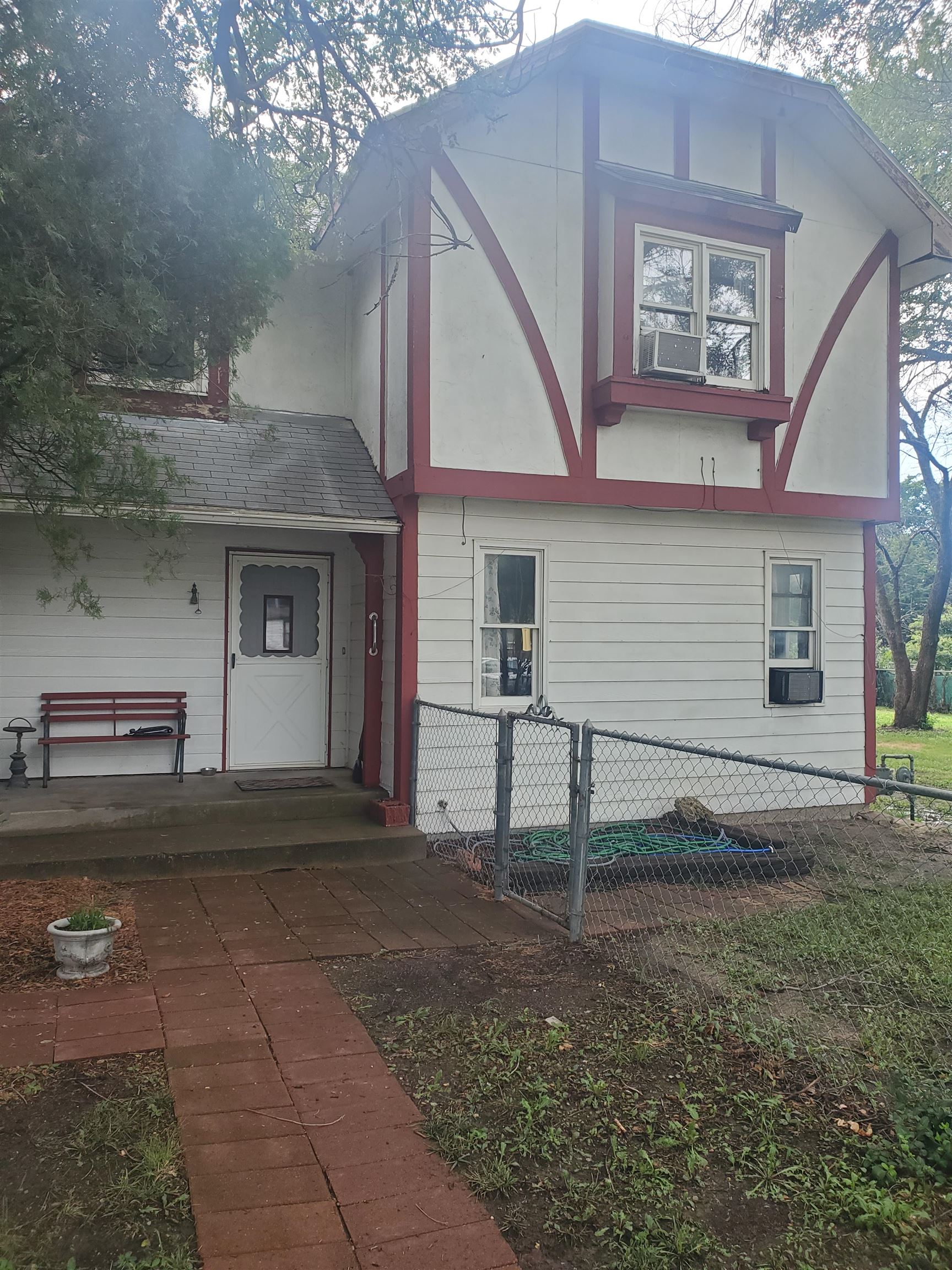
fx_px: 953
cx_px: 476
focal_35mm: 26
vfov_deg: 67.3
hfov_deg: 53.1
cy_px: 635
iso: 100
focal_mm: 4.3
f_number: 2.4
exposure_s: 1/120
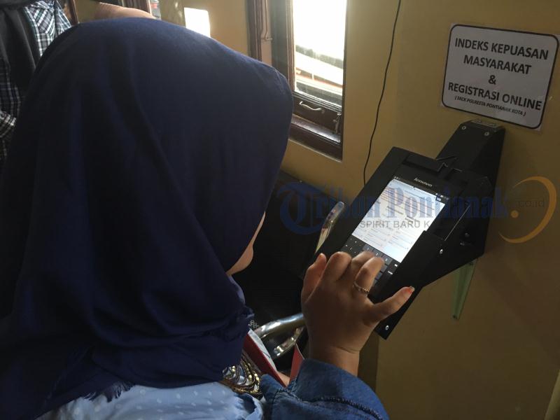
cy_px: 210
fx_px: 469
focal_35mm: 29
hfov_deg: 61.7
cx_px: 280
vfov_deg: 48.2
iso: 80
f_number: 2.2
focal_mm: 4.15
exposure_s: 1/17
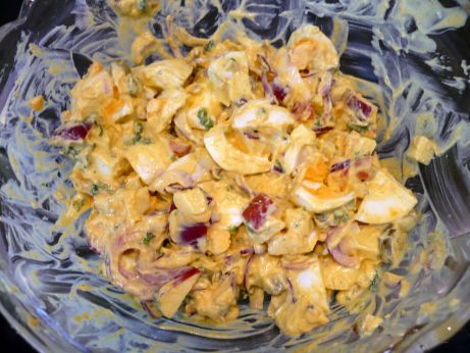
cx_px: 235
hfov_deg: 52.6
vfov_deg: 40.7
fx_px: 475
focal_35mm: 35
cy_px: 176
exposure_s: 1/30
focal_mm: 5.8
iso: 125
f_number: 2.8
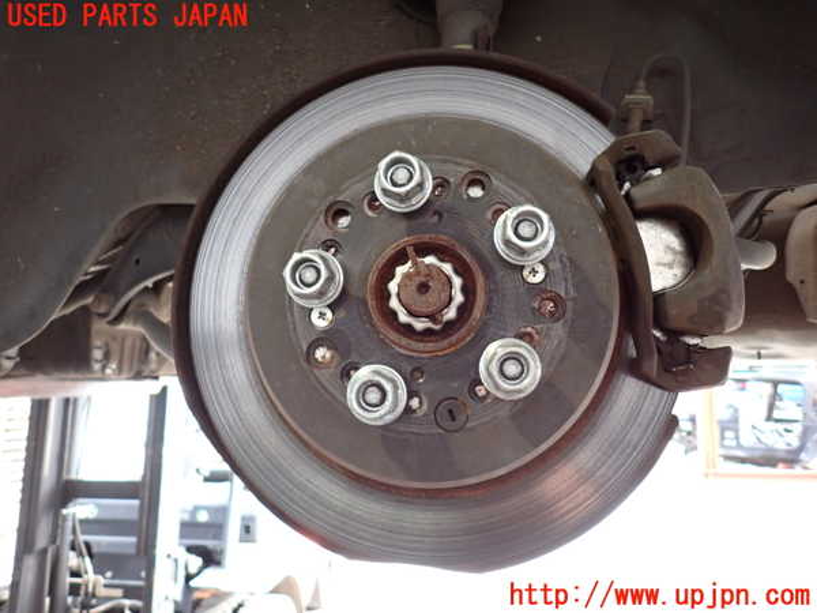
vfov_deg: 54.9
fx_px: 590
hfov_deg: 69.4
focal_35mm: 25
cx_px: 408
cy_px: 306
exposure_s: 1/30
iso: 200
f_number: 2
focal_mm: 4.5
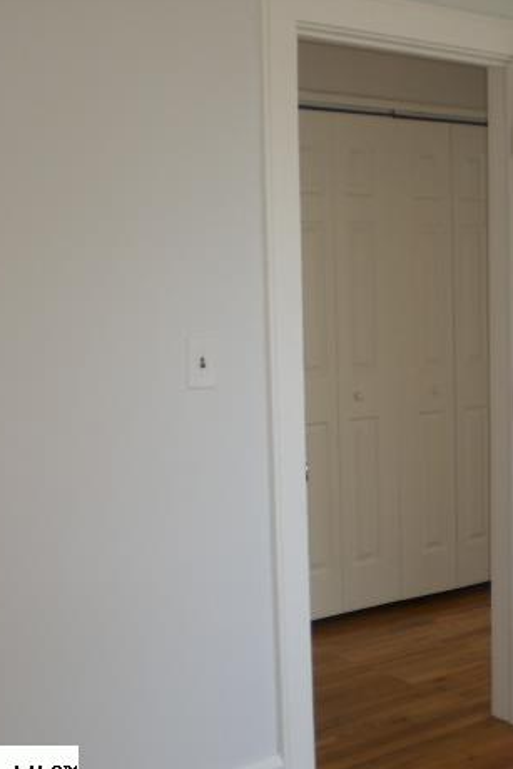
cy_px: 395
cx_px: 460
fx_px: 1175
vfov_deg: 36.2
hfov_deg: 24.0
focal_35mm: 55
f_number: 3.1
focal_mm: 6.3
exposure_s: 1/100
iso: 100
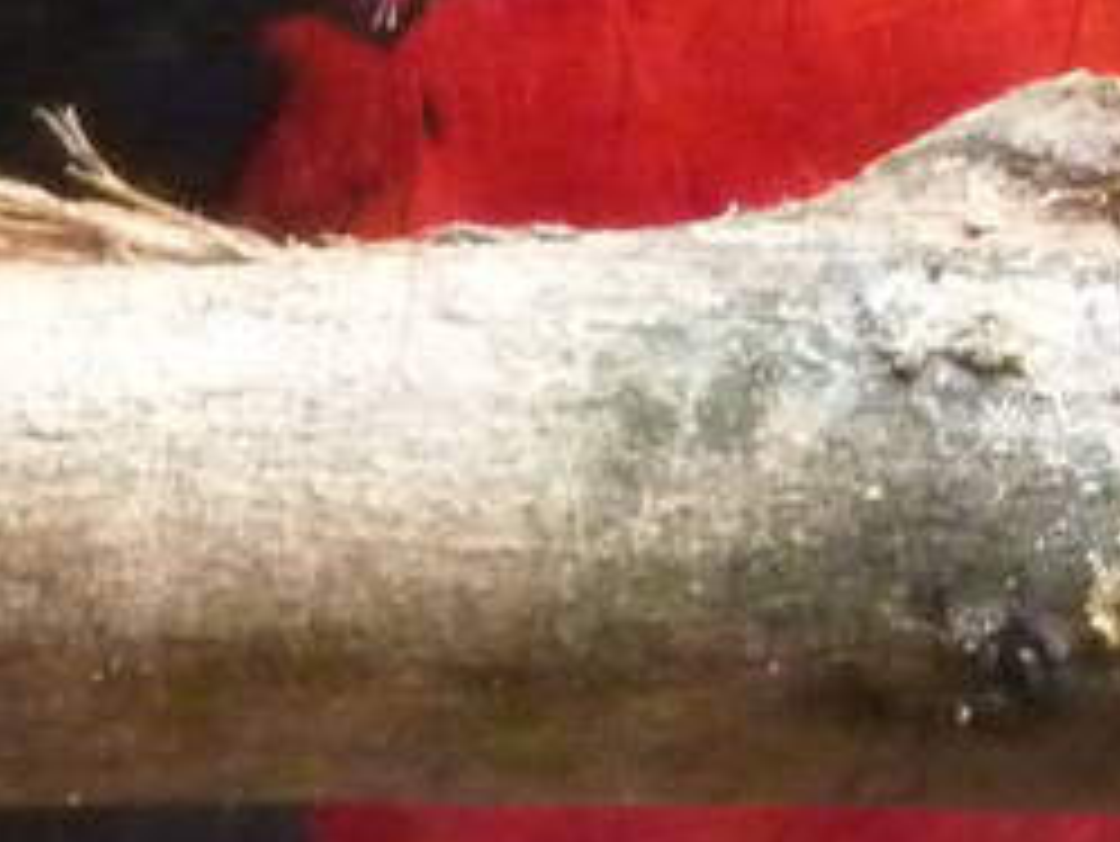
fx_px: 28486
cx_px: 2006
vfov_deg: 1.7
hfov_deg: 2.2
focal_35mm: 880
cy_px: -905
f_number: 4.5
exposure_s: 1/60
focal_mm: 22.5
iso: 800
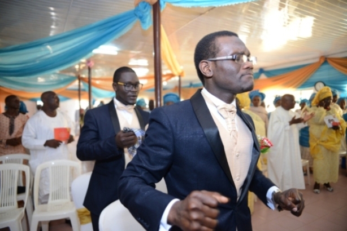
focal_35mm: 24
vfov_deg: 53.2
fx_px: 231
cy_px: 116
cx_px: 174
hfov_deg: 73.7
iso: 1000
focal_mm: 24
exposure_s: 1/80
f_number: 2.8
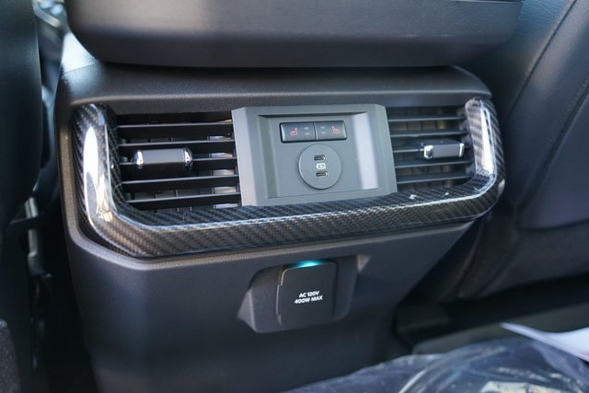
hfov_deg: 58.7
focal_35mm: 32
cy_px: 196
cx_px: 294
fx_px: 524
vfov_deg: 41.1
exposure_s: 1/60
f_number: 3.2
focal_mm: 32
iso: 1600
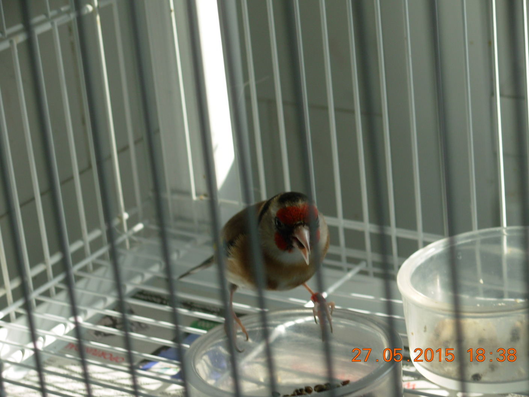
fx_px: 1712
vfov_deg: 13.2
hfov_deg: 17.6
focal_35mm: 112
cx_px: 264
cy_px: 198
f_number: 4.2
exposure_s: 1/98.7
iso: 50
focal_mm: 18.6
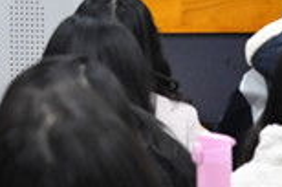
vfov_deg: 4.7
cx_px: 212
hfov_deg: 7.1
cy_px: -94
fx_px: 2283
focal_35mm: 292
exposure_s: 1/60
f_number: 4
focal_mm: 50
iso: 1600
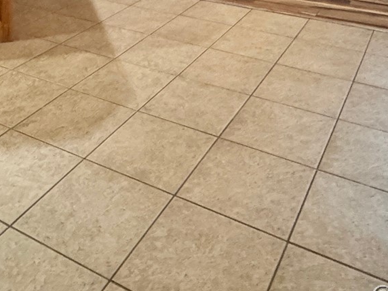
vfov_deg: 23.5
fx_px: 527
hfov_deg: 40.1
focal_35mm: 47
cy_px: -163
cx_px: 138
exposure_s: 1/60
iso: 640
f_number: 2.2
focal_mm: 2.22
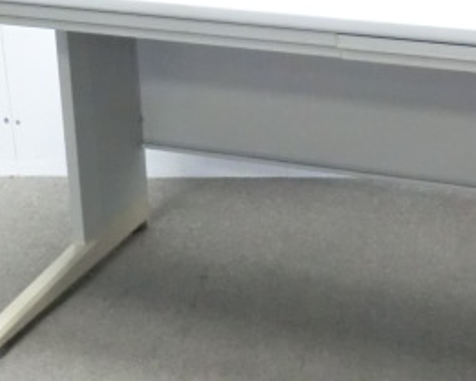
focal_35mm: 91
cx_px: 332
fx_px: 1282
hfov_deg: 20.9
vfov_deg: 16.8
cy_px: 77
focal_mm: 6.9
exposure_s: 1/30
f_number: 3.9
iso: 800
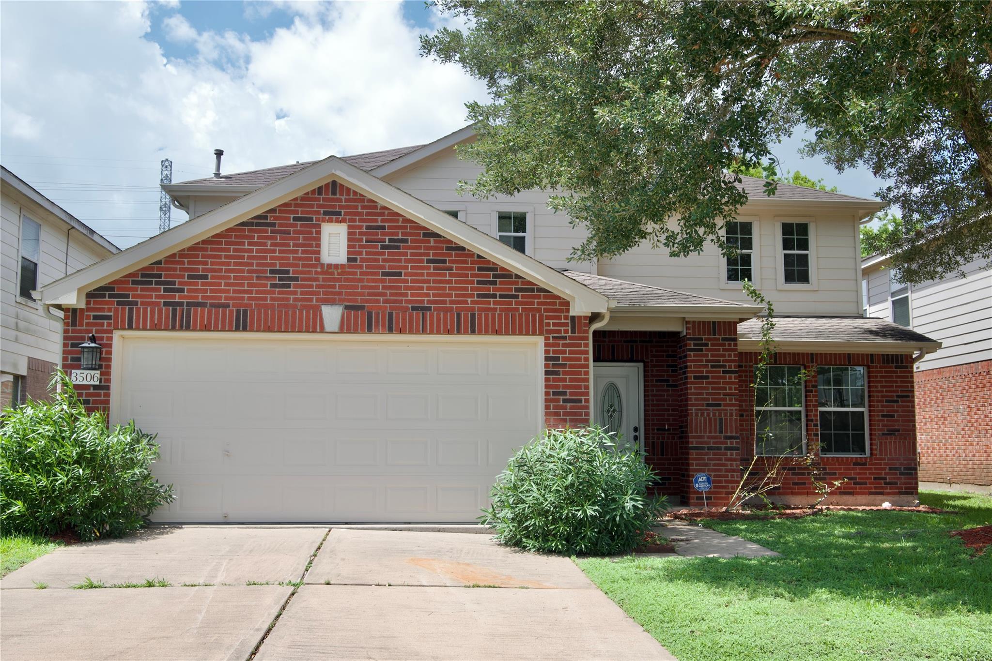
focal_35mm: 36
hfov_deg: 53.1
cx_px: 496
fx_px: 992
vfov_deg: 36.9
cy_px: 330
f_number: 13
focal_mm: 36
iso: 200
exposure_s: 1/200
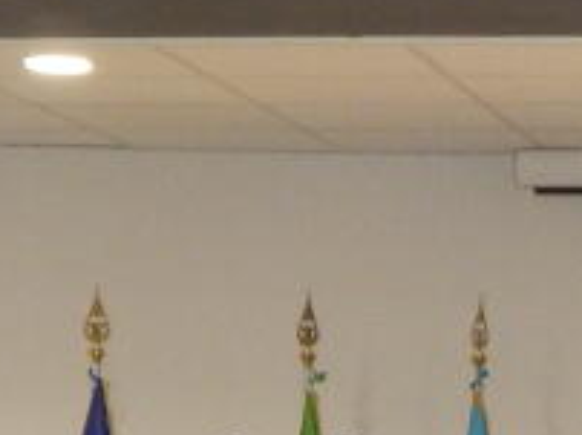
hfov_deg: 8.3
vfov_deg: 6.5
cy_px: 634
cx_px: 1147
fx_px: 3795
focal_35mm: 226
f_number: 3.4
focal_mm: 6.8
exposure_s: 1/30
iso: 280
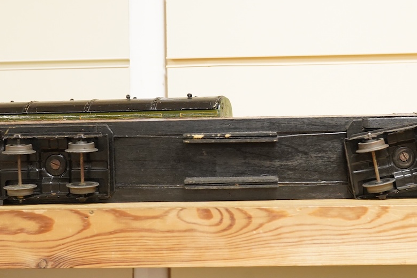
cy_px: 126
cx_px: 228
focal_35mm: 65
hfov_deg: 30.9
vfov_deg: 20.9
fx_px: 753
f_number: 10
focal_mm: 30
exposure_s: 1/80
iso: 2500
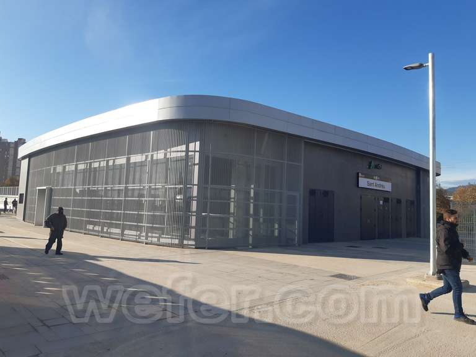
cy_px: 178
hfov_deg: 67.3
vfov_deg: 53.1
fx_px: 358
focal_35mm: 26
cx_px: 238
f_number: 1.7
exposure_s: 1/1605
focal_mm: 3.92
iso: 40
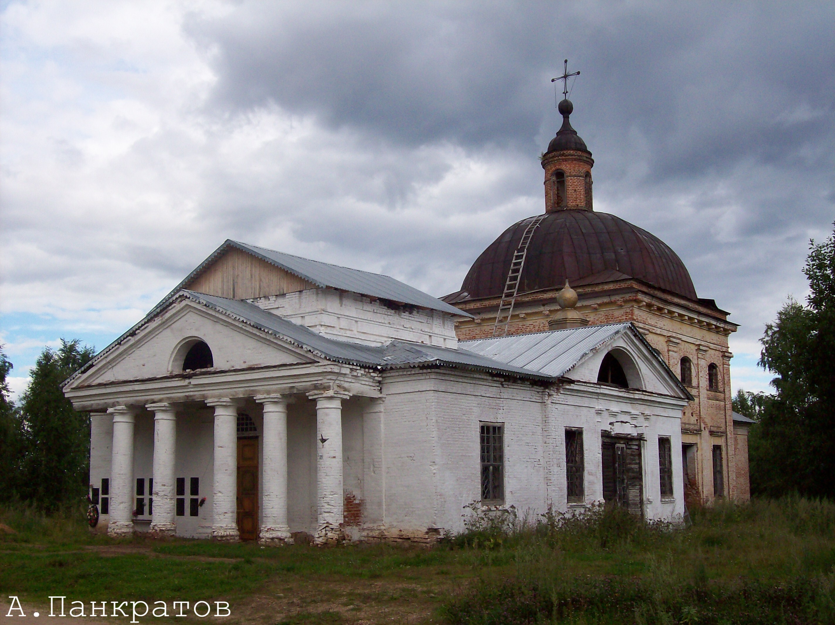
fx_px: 1085
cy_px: 312
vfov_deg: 32.2
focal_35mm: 45
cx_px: 418
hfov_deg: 42.1
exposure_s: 1/399
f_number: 5.4
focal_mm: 7.6
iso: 80
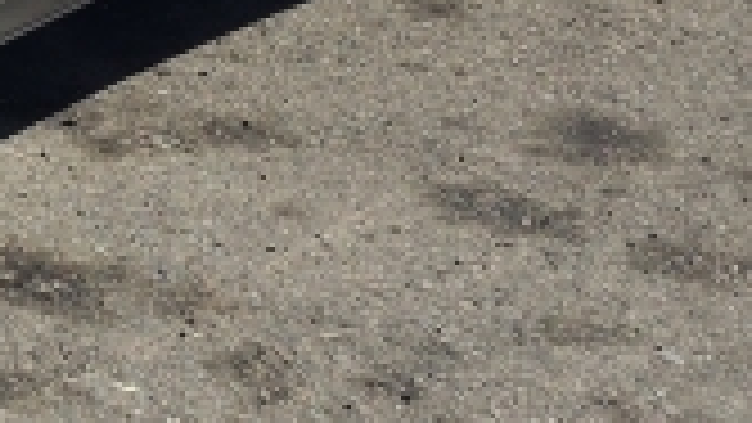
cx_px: -1139
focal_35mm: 162
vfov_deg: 7.4
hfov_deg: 10.9
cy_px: -81
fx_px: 3231
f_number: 1.7
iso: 80
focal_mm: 6.3
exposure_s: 1/5608
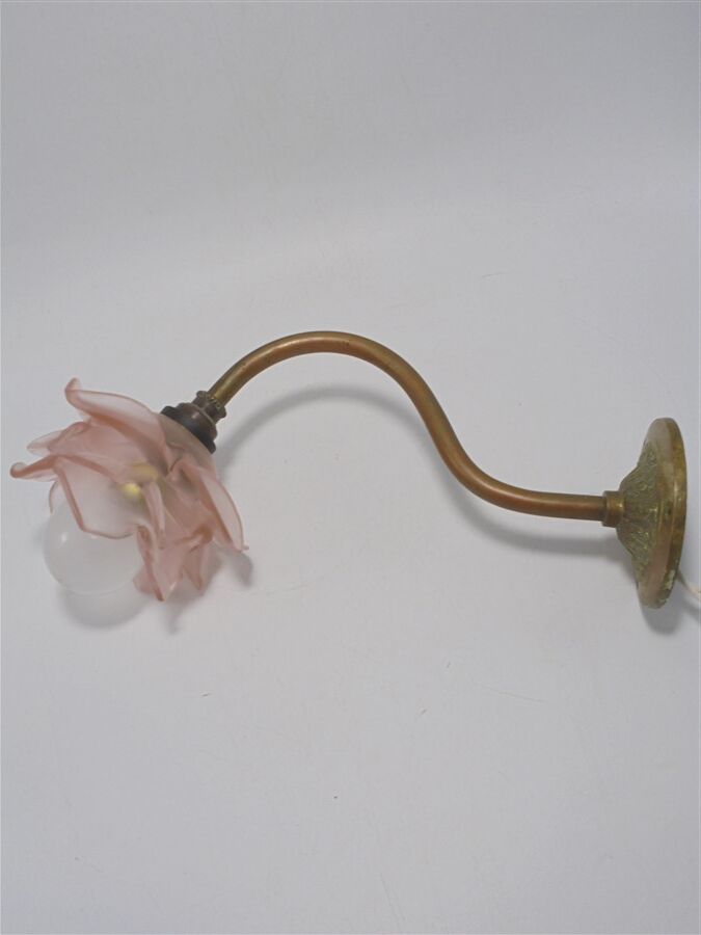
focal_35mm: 34
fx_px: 918
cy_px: 468
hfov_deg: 41.8
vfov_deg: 54.0
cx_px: 350
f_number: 4
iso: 100
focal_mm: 6.1
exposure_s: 1/60
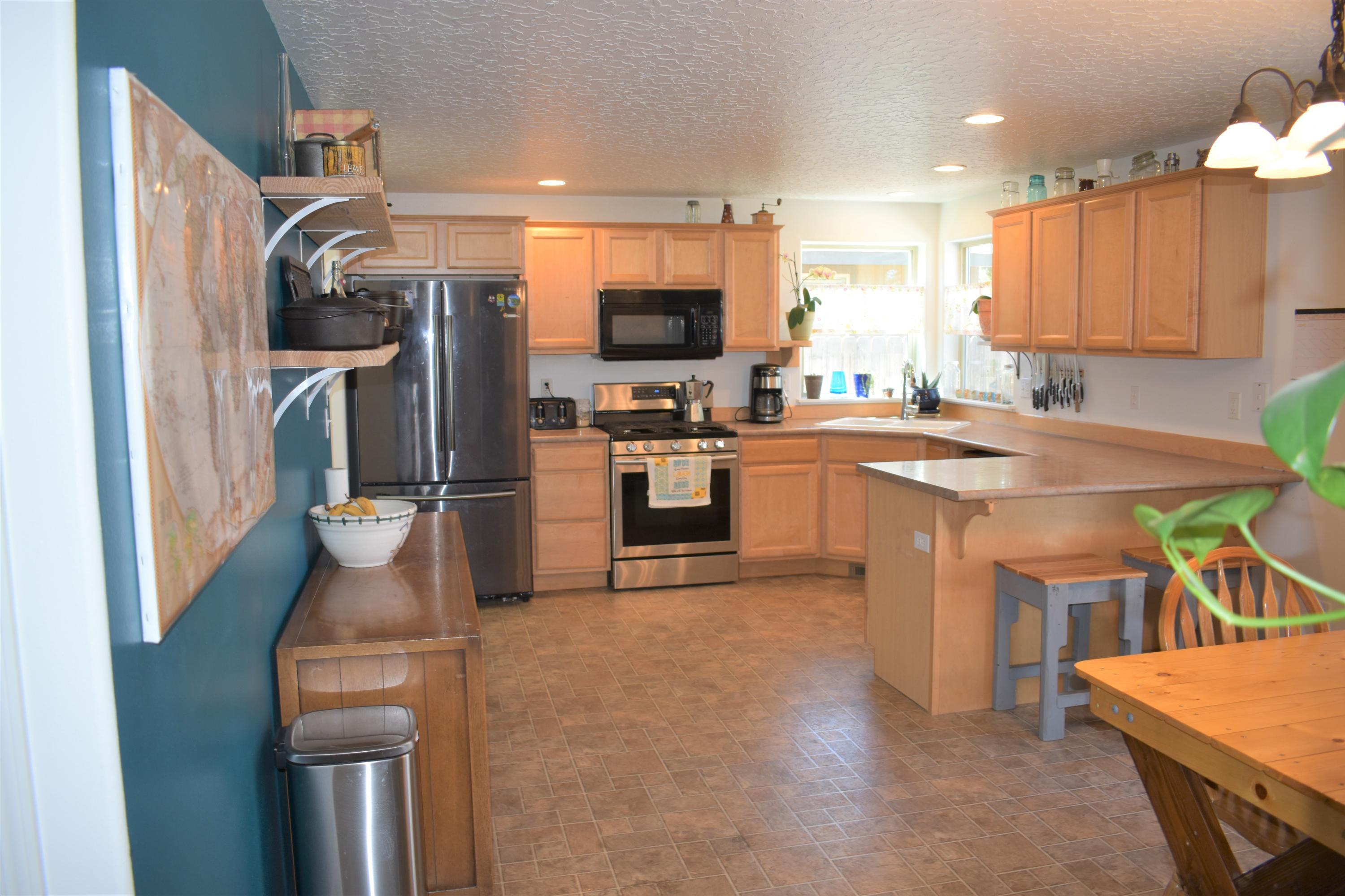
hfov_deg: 67.4
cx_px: 672
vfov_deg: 47.9
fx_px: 1009
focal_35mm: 27
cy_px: 448
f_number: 3.5
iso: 200
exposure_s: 1/40
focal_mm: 18
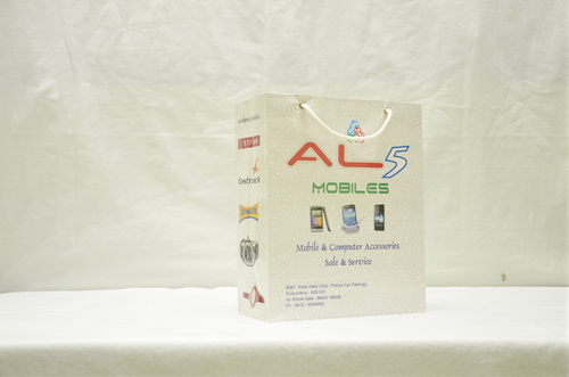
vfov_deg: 23.7
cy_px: 188
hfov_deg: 35.1
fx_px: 899
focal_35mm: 57
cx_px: 284
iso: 250
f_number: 4.5
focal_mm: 38
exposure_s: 1/80
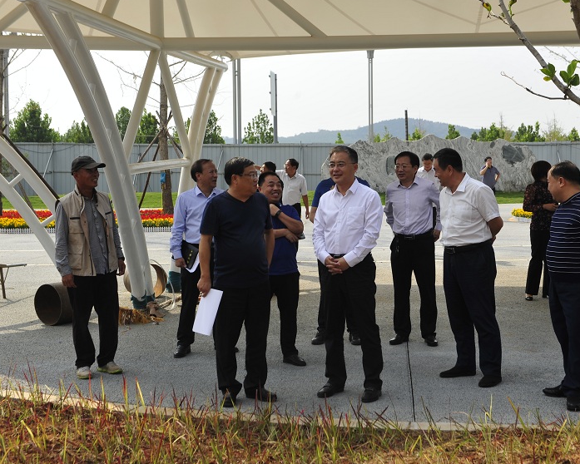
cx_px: 340
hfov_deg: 34.1
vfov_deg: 27.6
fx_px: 944
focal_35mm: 55
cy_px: 233
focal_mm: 48
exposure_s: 1/350
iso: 200
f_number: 8
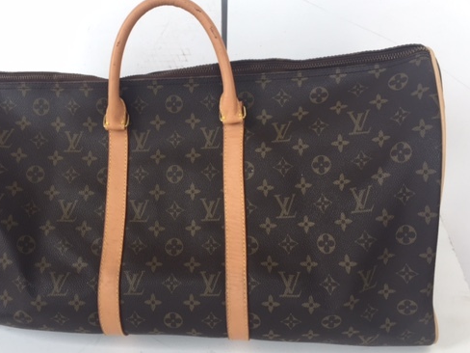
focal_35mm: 38
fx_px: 516
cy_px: 169
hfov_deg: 48.7
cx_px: 194
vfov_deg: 37.7
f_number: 2.2
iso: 32
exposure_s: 1/187
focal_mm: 4.15
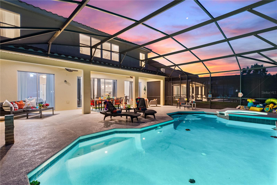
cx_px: 138
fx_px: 115
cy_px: 92
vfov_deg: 77.3
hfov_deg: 100.4
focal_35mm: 15
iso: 800
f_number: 4.5
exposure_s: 1/1.67
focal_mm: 10
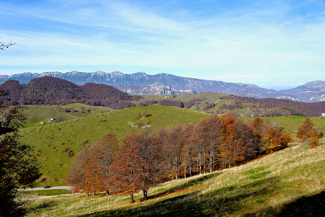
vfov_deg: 40.0
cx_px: 162
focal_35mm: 33
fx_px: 298
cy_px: 108
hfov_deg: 57.2
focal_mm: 22
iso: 100
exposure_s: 1/500
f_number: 7.1
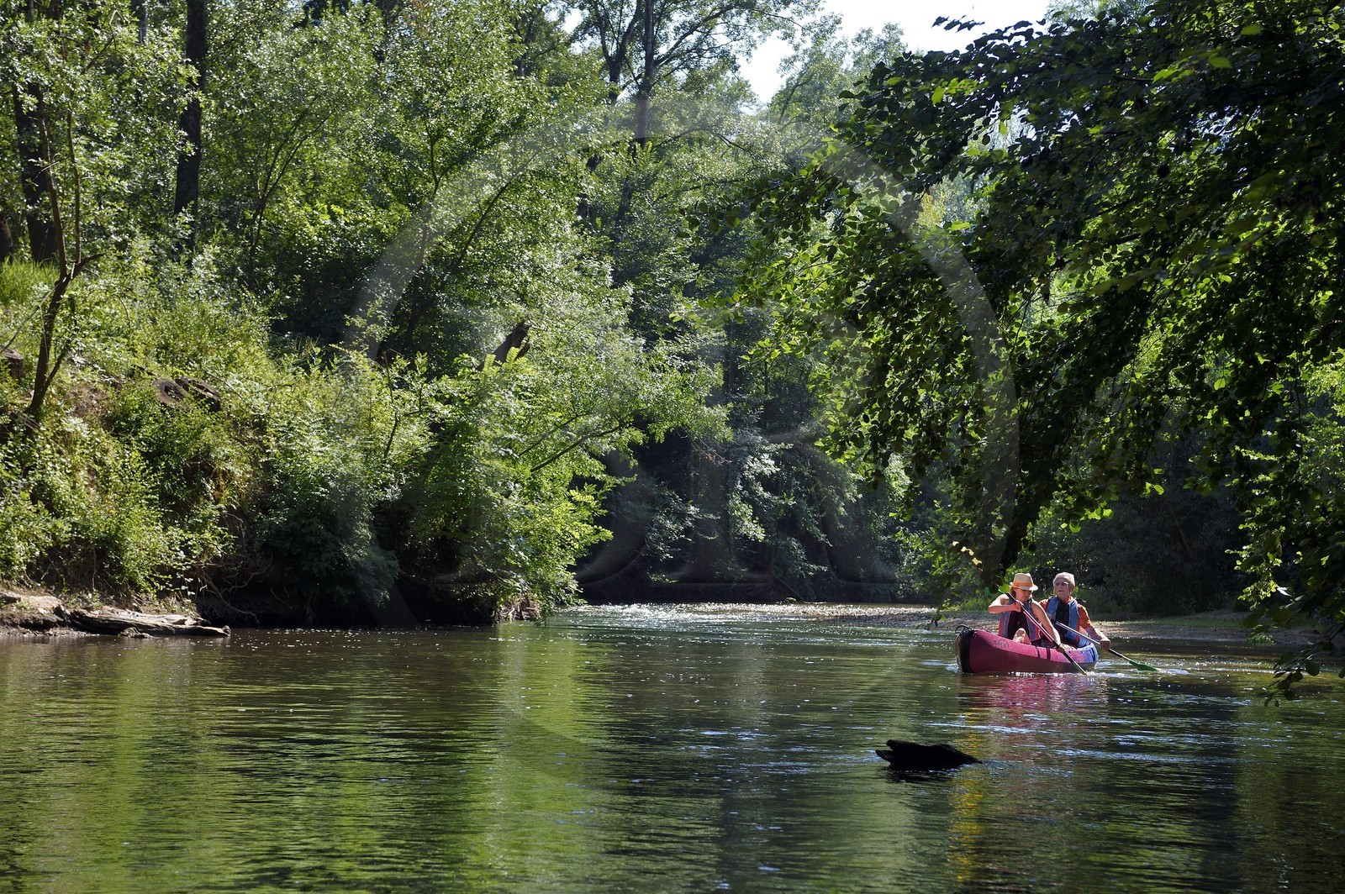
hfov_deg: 28.9
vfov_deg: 19.4
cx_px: 672
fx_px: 2613
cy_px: 447
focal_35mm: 70
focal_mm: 70
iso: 400
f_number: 9
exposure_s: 1/400
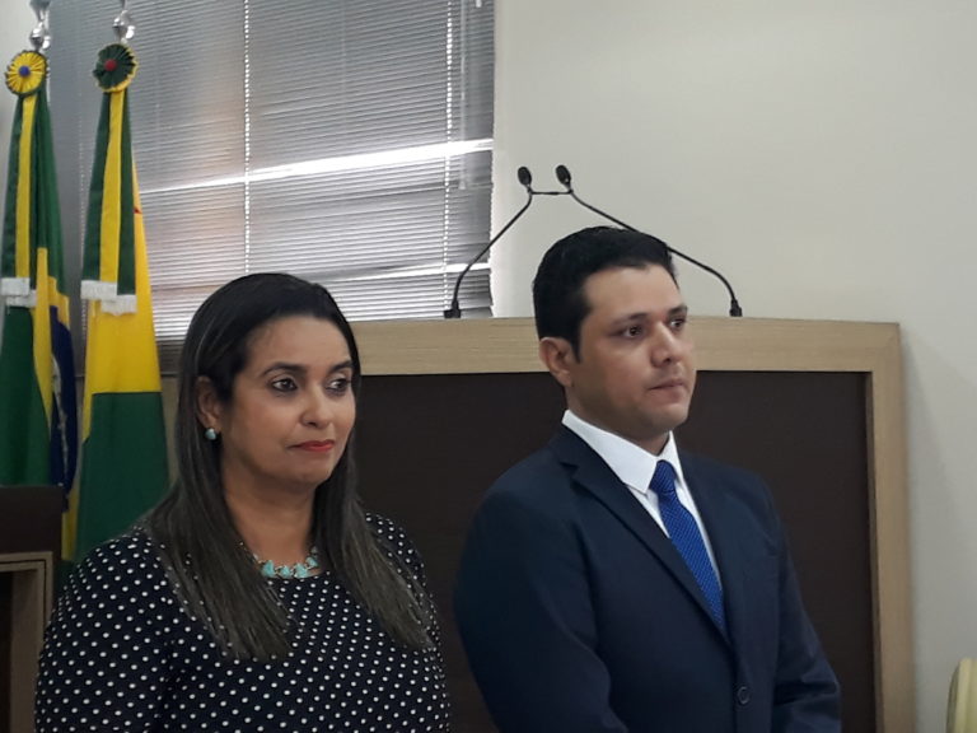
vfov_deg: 51.4
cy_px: 366
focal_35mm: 27
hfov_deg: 65.3
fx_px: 762
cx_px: 488
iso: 80
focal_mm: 3.6
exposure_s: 1/30
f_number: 1.9
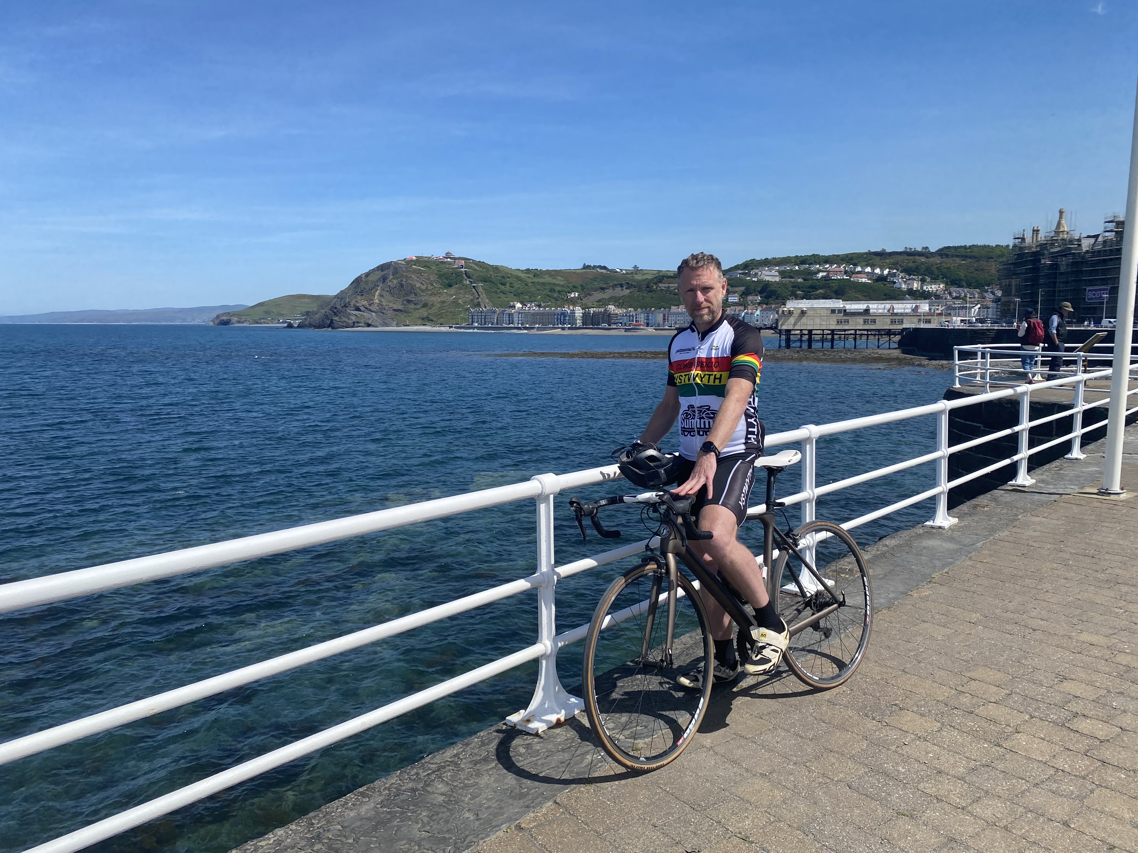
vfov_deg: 53.1
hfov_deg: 67.3
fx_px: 855
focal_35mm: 26
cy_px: 426
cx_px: 569
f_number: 1.8
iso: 32
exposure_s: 1/3401
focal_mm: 4.25
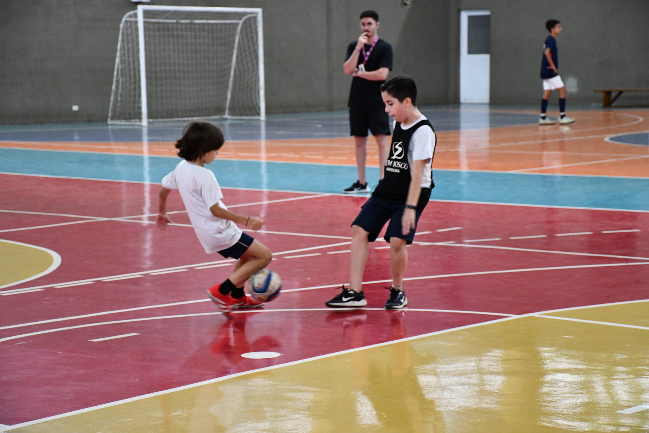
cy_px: 216
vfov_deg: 13.8
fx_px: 1785
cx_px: 324
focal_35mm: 99
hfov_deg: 20.6
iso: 3200
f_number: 5
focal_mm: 66
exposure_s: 1/160
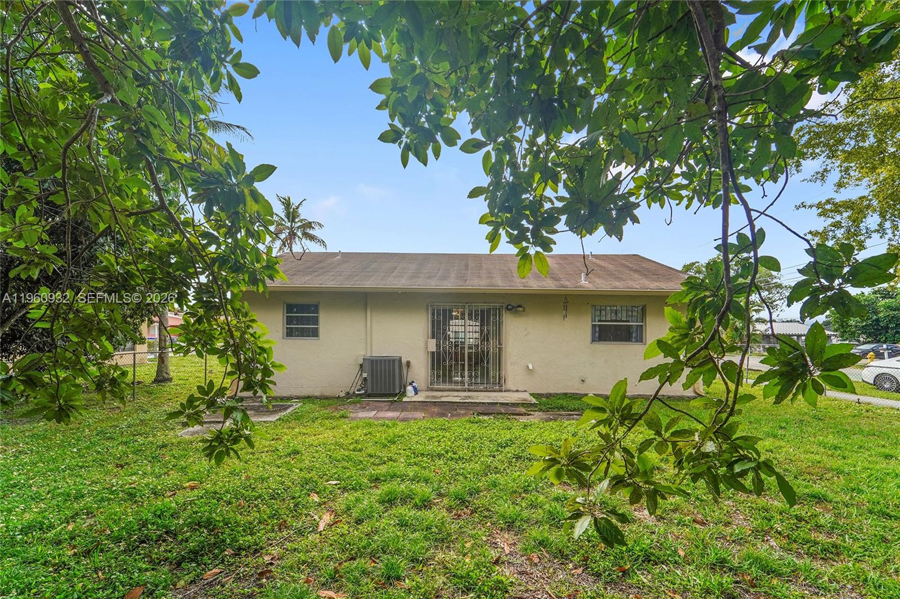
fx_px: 350
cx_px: 450
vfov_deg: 81.1
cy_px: 300
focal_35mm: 14
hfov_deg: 104.3
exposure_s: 1/250
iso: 400
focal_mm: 14
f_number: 9
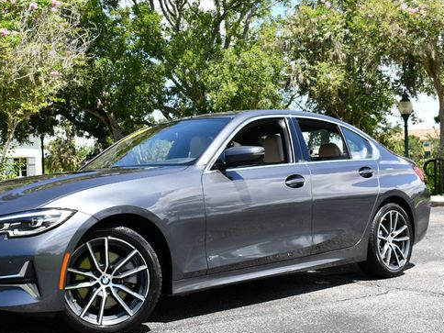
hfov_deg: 34.2
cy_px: 174
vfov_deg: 26.1
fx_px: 718
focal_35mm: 56
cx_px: 170
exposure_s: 1/250
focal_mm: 22
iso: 180
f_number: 8
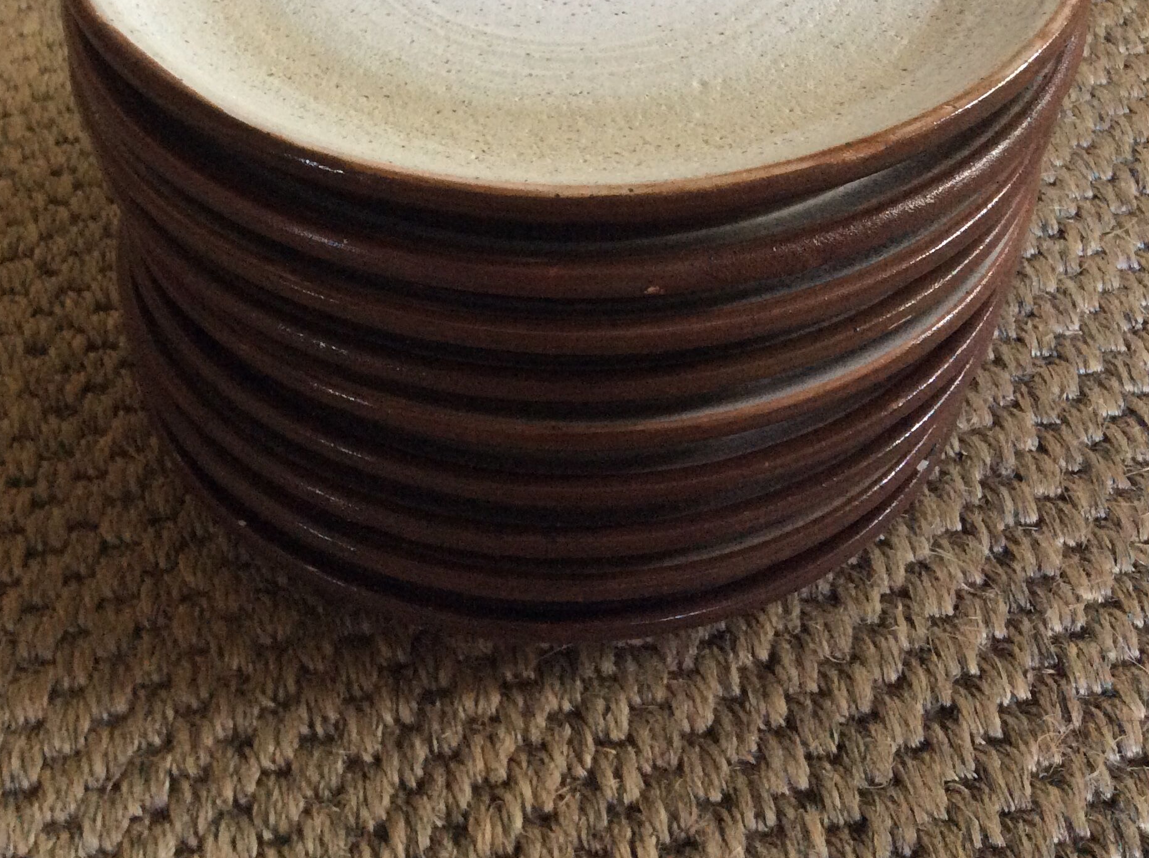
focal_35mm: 45
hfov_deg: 41.8
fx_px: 1492
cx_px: 436
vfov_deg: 31.9
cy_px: 290
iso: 200
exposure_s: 1/25
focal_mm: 3.3
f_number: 2.4
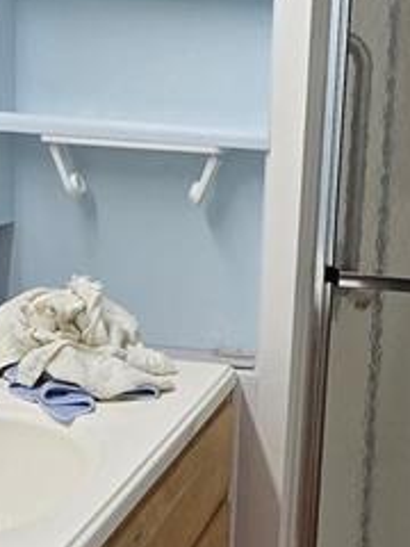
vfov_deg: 29.8
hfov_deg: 22.1
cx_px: 369
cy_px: 294
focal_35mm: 65
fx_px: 1027
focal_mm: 2.2
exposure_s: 1/120
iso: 80
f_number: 2.2
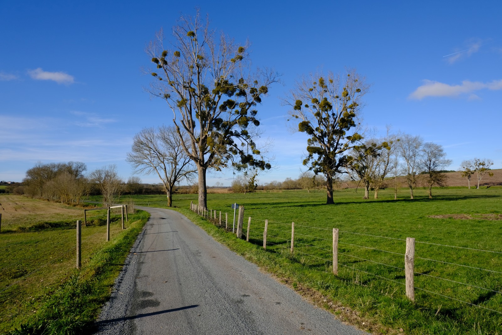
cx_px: 251
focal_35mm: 23
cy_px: 168
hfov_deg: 76.1
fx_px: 321
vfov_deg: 55.1
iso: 160
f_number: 8
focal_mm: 15.2
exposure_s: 1/400
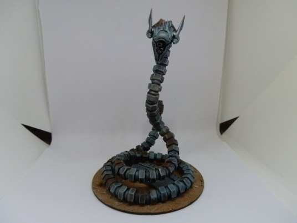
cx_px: 148
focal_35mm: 28
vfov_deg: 49.7
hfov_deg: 63.4
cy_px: 112
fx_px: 240
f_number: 3.1
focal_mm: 5
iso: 400
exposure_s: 1/400
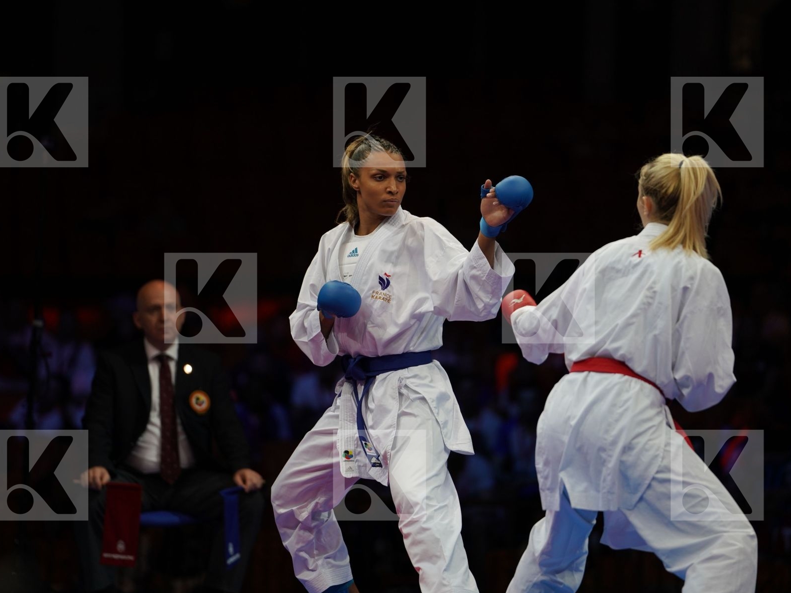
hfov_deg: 9.1
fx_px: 4981
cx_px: 380
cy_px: 298
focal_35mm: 218
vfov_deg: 6.8
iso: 640
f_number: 2.8
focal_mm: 200
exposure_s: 1/1000
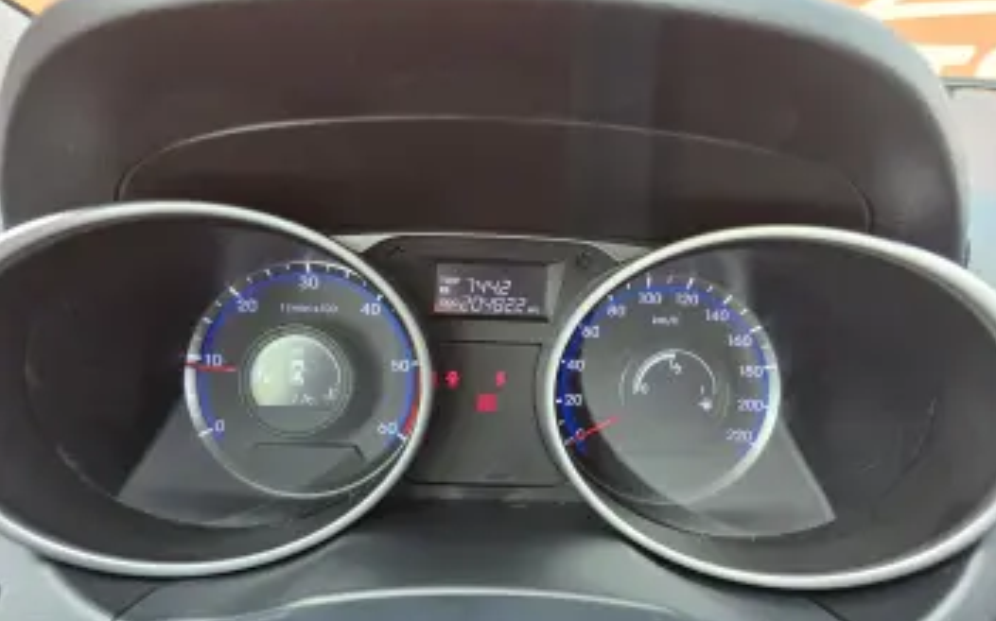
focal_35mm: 25
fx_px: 678
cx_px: 508
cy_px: 369
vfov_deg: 49.0
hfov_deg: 72.6
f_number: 1.7
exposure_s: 1/100
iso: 160
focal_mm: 6.3
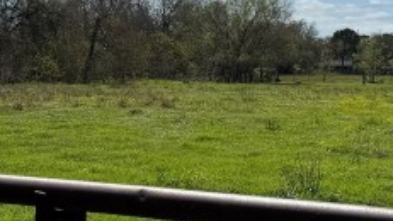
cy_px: -48
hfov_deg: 18.5
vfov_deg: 10.3
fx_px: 1209
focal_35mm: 116
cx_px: 225
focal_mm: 6.76
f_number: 1.78
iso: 80
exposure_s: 1/14286
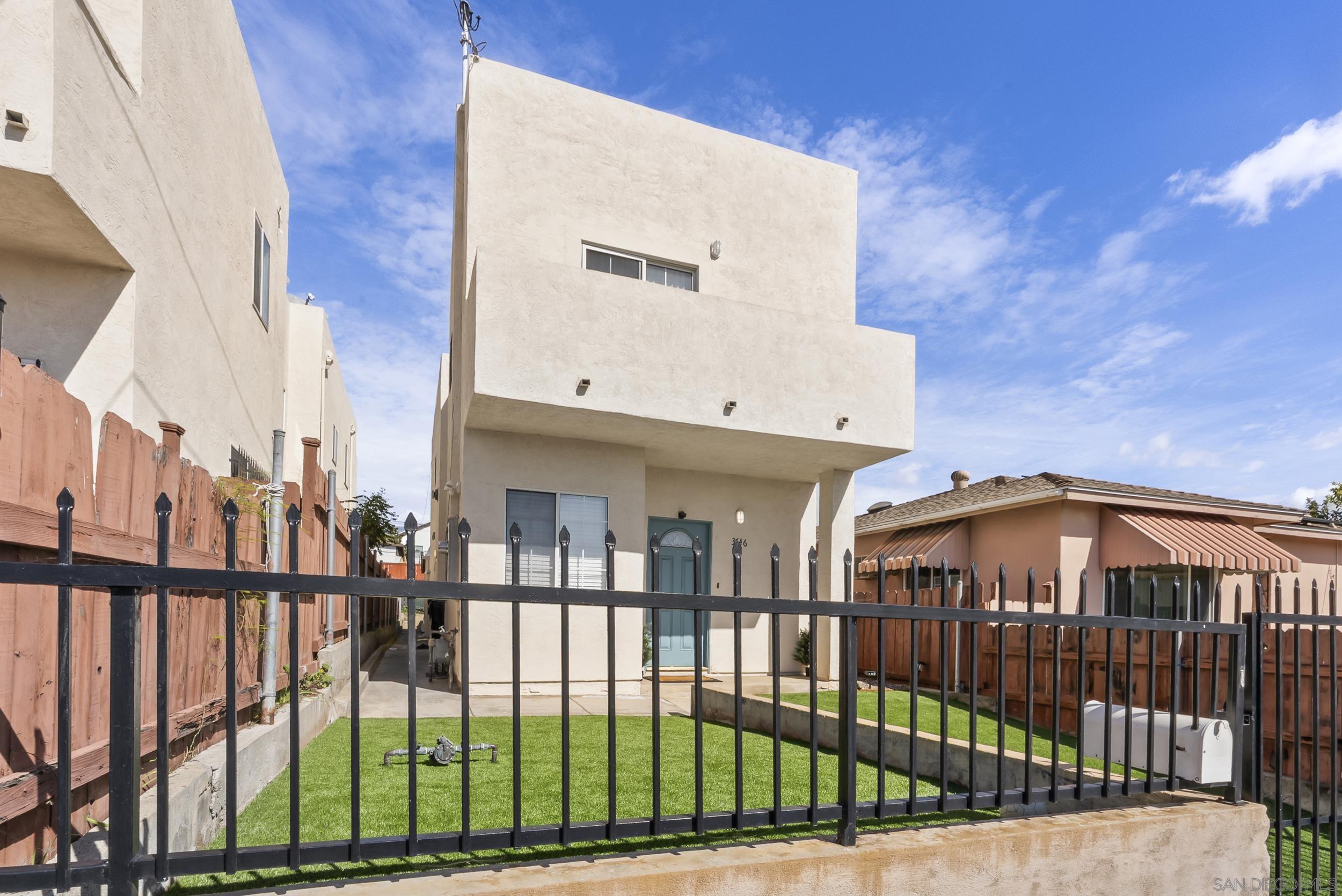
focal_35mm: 16
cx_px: 671
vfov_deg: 73.8
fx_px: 597
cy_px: 448
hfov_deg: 96.7
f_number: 22
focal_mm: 16
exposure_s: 1/100
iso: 500
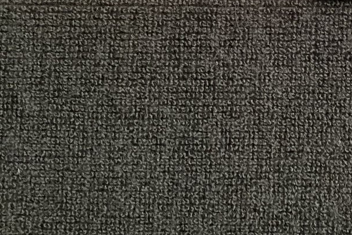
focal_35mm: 81
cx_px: 384
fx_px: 792
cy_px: -74
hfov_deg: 23.5
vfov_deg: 16.0
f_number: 2.4
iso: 250
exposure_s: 1/60
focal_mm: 3.3
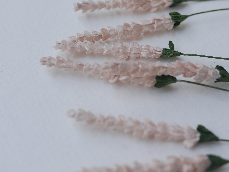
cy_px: 71
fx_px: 391
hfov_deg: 32.7
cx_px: 127
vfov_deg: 24.8
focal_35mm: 59
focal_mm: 20
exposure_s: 1/250
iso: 200
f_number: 2.8
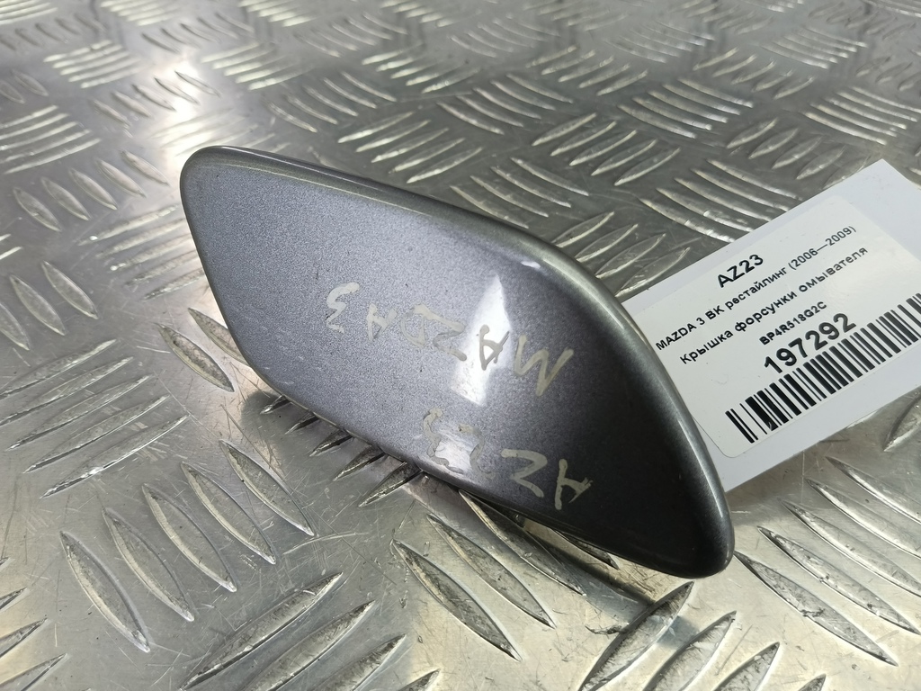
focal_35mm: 23
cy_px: 346
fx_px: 612
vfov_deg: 58.9
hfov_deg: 73.9
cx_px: 460
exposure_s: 1/50
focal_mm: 4.11
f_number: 1.6
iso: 111
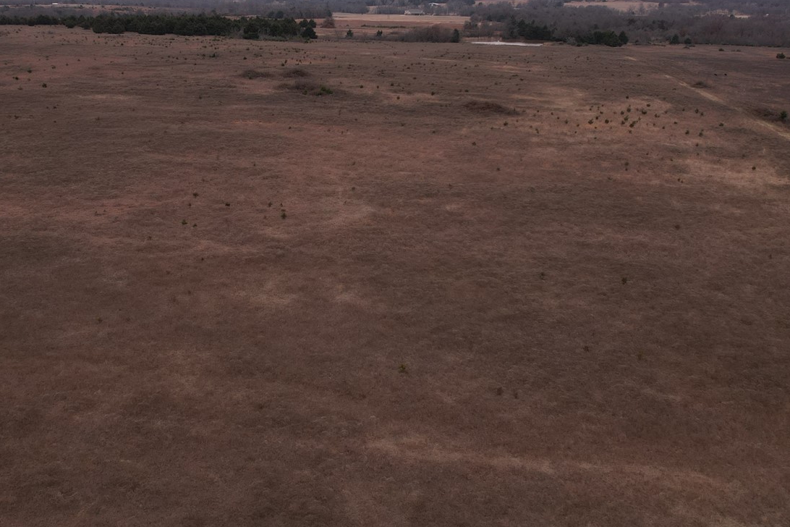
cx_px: 354
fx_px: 900
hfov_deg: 47.3
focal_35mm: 41
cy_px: 186
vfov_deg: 32.4
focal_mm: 8.38
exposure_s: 1/30
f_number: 2.8
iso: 110
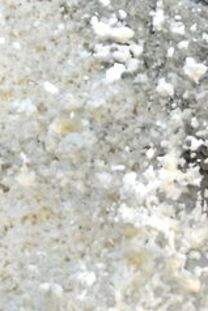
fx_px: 2622
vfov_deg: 6.8
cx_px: 203
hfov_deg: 4.5
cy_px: -46
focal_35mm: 303
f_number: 5.6
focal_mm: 60
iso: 800
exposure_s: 1/500
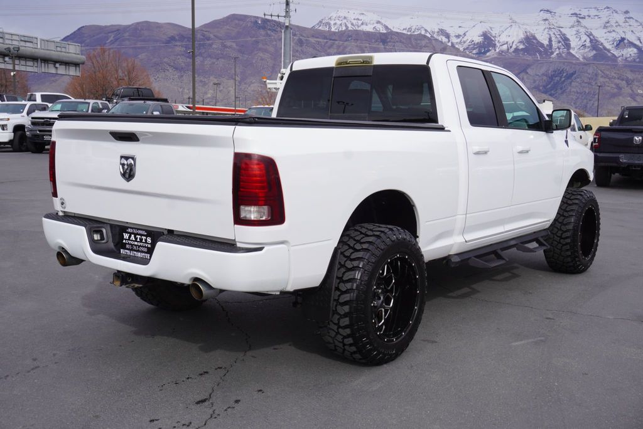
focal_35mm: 39
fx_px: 697
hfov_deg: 49.5
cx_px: 322
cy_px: 214
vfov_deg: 34.3
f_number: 10
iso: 100
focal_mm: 26
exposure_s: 1/125
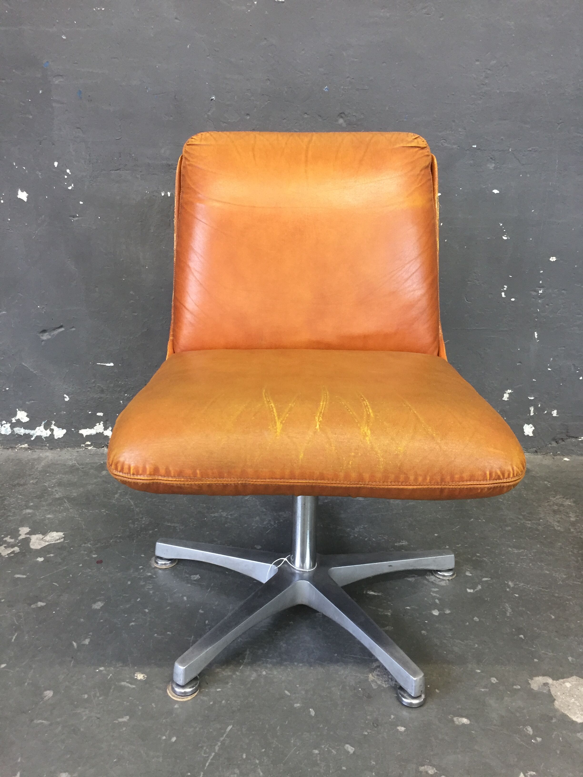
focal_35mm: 29
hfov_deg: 48.2
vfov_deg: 61.7
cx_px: 292
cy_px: 388
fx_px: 651
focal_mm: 4.15
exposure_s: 1/33
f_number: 2.2
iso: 160
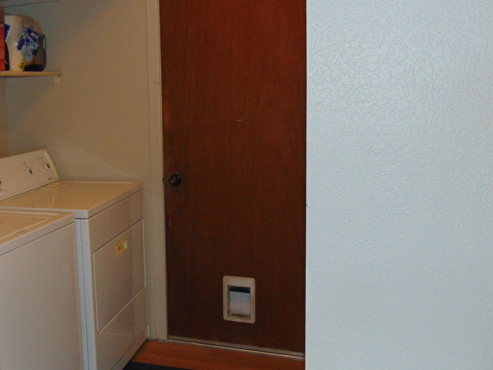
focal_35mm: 39
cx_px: 111
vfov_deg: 36.8
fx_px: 555
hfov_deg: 45.8
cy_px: 167
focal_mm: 4.5
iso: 200
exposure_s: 1/30
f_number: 3
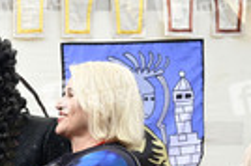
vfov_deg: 14.0
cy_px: 233
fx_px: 645
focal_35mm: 93
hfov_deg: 18.8
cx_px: -147
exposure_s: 1/400
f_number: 4
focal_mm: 27.5
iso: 400
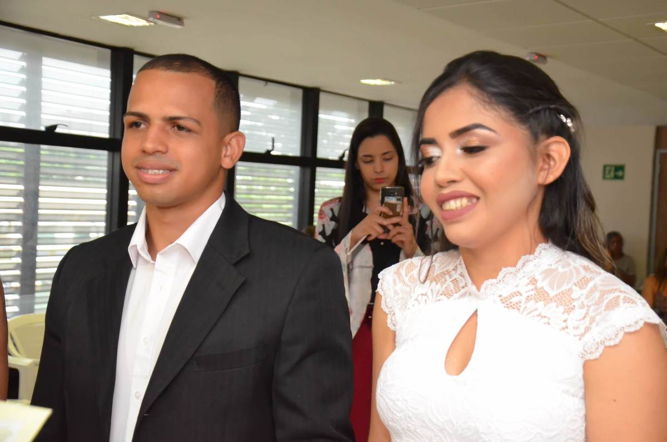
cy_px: 221
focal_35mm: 51
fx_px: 943
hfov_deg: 39.0
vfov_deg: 26.4
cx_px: 334
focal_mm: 34
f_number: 4.2
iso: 3200
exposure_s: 1/60
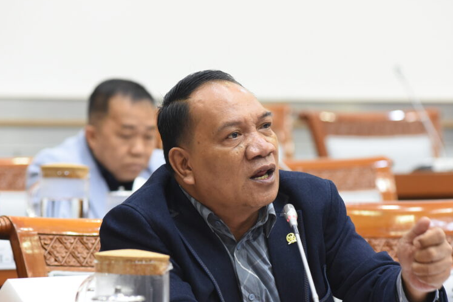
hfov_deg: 10.3
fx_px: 2505
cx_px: 237
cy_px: 199
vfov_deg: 6.9
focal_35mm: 199
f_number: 4.5
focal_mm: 145
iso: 2500
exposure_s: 1/160
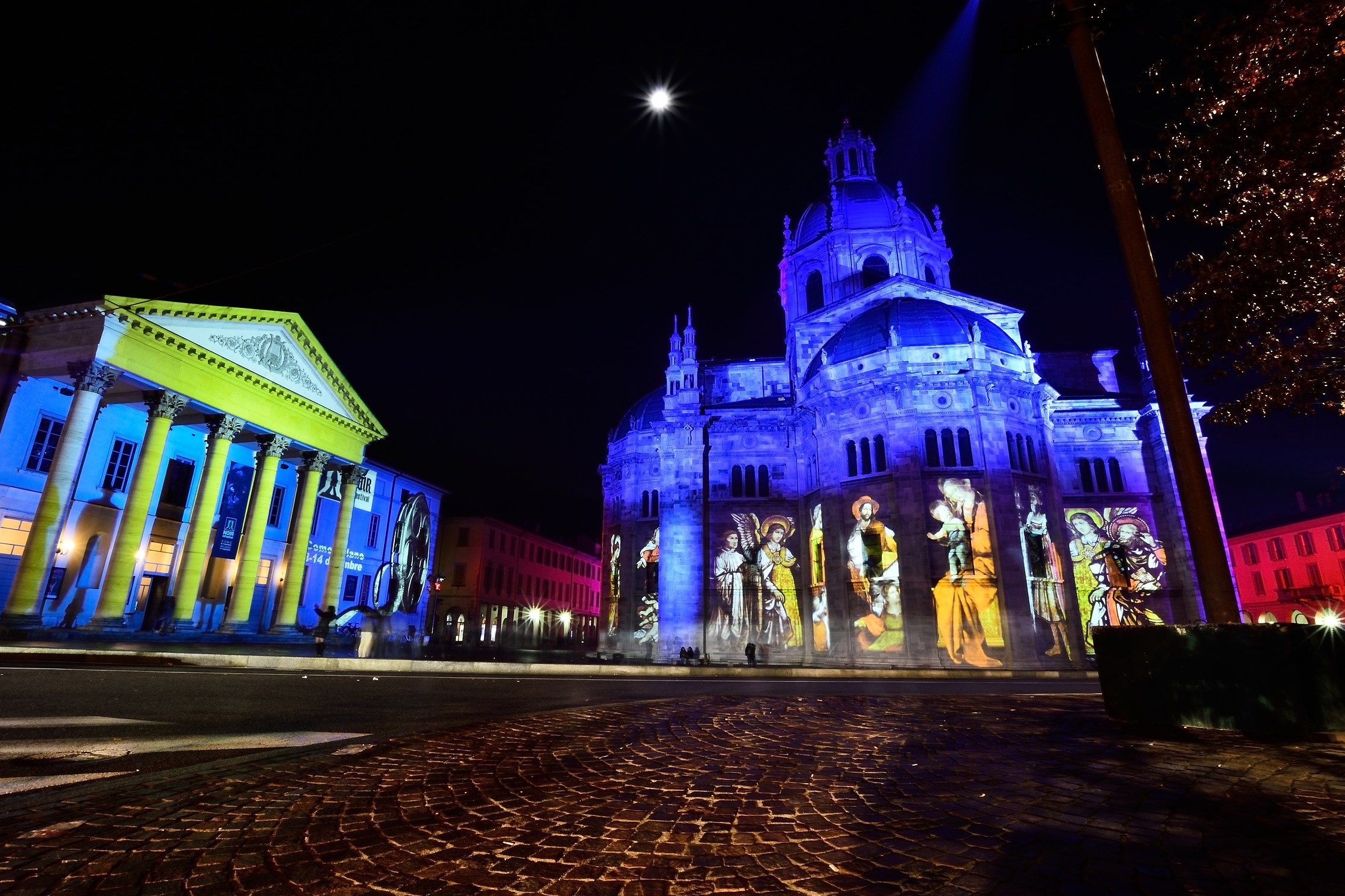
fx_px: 598
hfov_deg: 96.7
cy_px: 431
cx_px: 658
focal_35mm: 16
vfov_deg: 73.7
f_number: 16
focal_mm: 10
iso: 100
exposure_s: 30
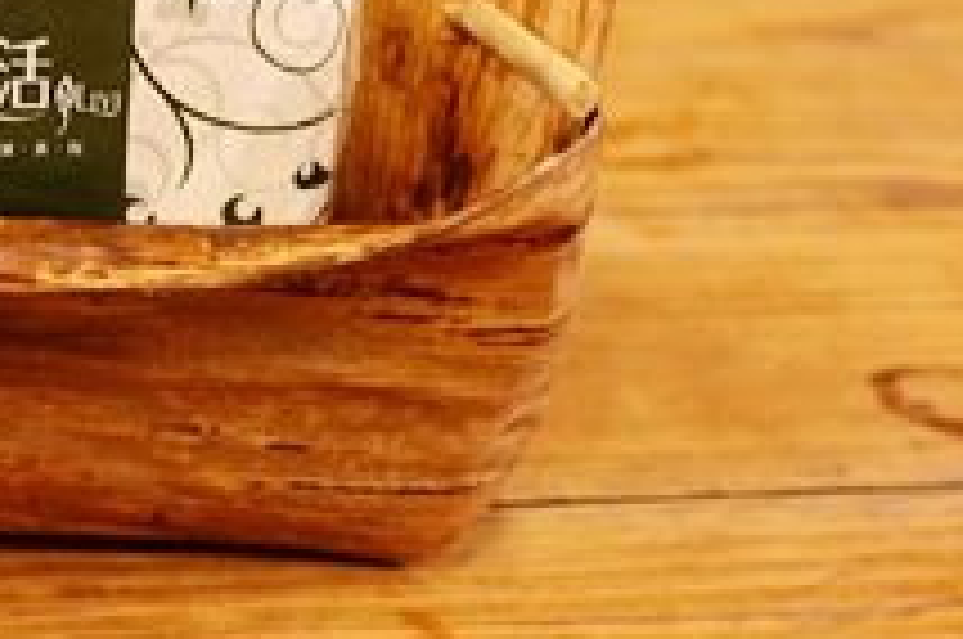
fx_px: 1950
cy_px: 47
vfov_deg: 18.3
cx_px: 68
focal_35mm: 73
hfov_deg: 26.7
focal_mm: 8.93
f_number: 2
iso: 200
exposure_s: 1/30
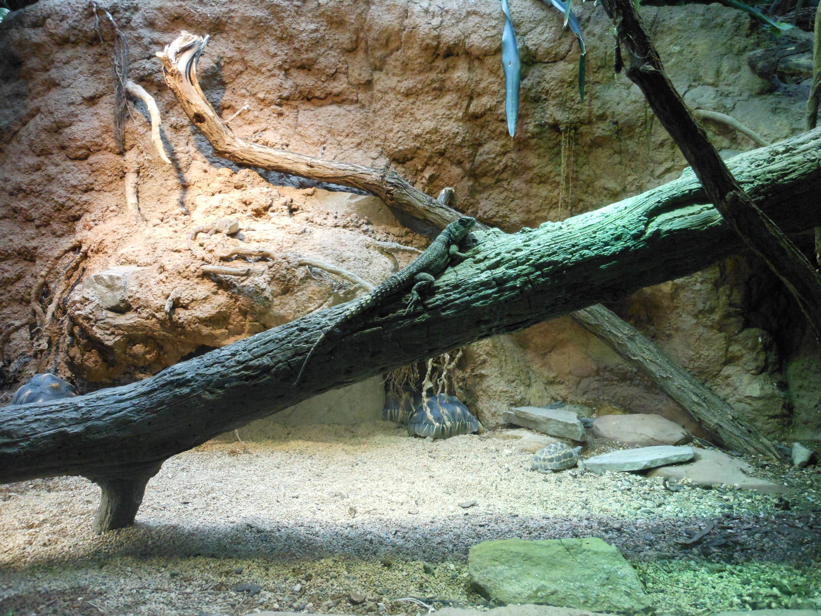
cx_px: 410
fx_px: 664
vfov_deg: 49.7
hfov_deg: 63.4
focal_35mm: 28
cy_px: 308
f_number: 3.7
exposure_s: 1/25
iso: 400
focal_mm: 5
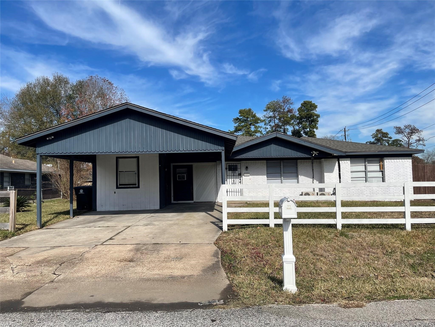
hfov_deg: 67.3
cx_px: 218
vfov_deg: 53.1
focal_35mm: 26
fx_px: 327
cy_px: 164
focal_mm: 5.1
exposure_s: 1/4717
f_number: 1.6
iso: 32
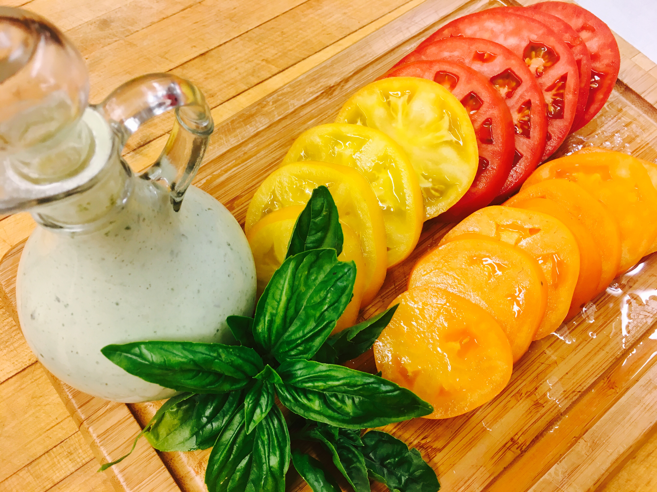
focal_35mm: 29
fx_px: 550
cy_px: 246
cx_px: 328
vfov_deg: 48.2
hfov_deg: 61.7
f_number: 2.2
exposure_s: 1/30
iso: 64
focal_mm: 4.15
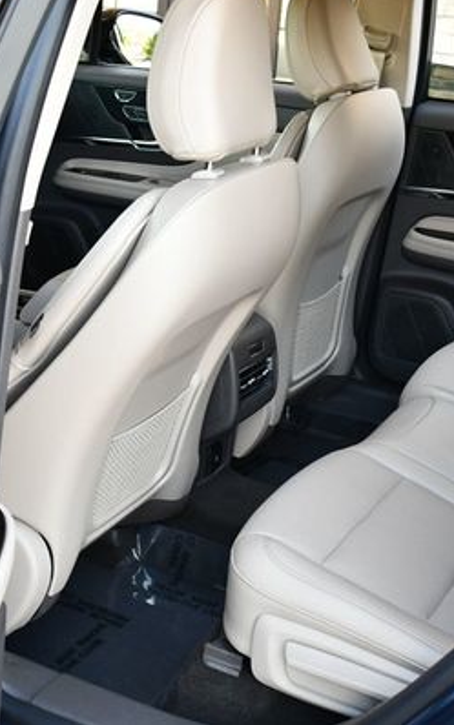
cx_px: 195
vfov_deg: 34.5
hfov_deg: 22.0
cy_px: 339
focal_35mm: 59
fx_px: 1167
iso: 800
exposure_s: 1/250
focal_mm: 18
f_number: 3.5
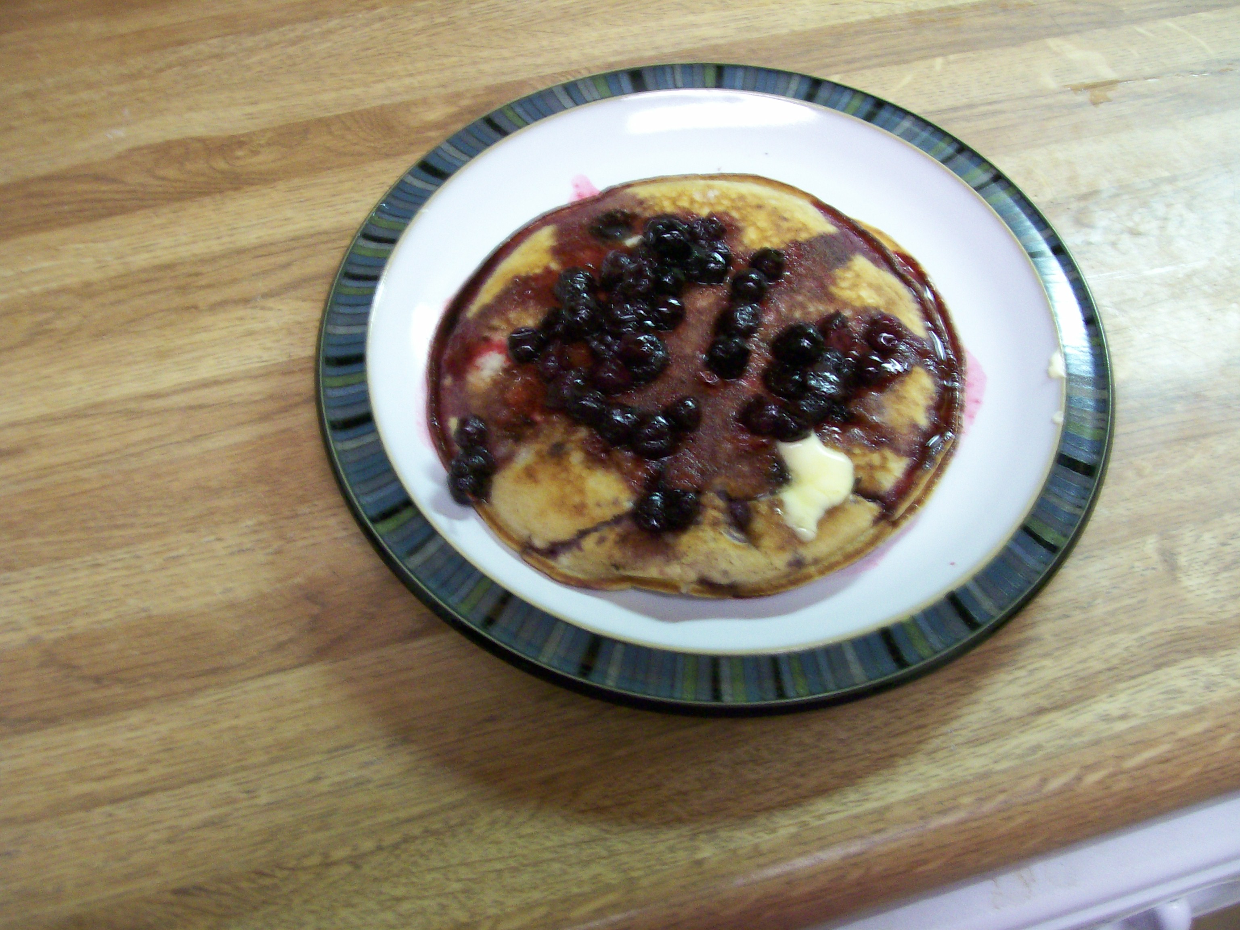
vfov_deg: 39.7
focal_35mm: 36
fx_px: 1290
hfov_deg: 51.4
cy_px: 465
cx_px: 620
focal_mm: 6
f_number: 2.7
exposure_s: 1/8
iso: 160
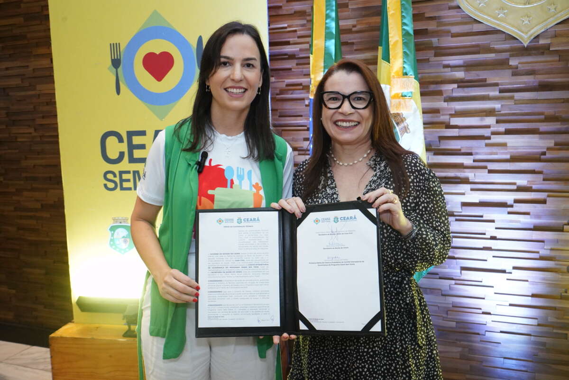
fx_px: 554
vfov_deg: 37.9
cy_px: 190
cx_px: 284
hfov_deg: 54.4
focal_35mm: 35
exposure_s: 1/160
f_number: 7.1
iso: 8000
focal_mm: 35
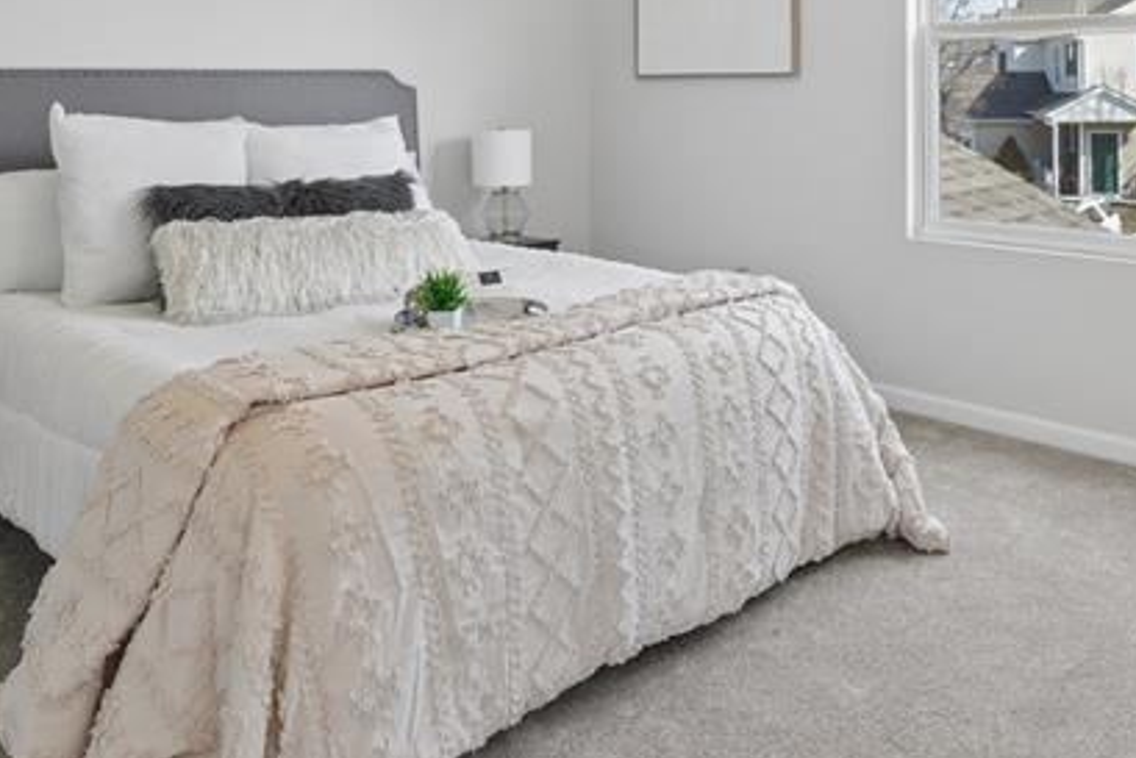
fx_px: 947
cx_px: 705
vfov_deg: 40.5
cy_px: 81
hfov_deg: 61.1
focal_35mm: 30
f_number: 8
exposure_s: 1/60
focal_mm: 12
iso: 400
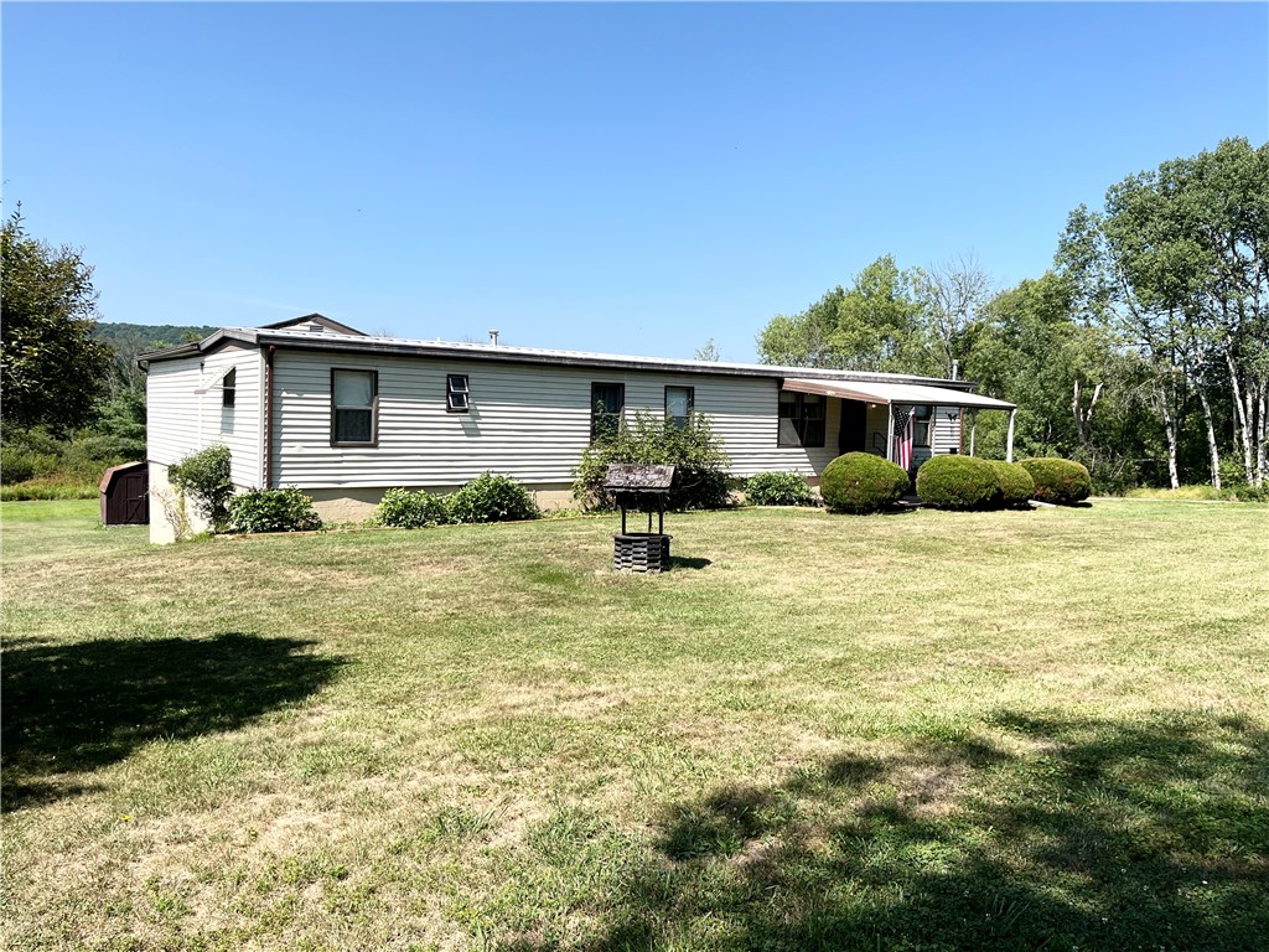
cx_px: 634
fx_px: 953
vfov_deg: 53.1
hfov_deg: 67.3
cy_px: 476
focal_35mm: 26
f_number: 1.6
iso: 50
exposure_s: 1/3135
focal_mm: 5.1
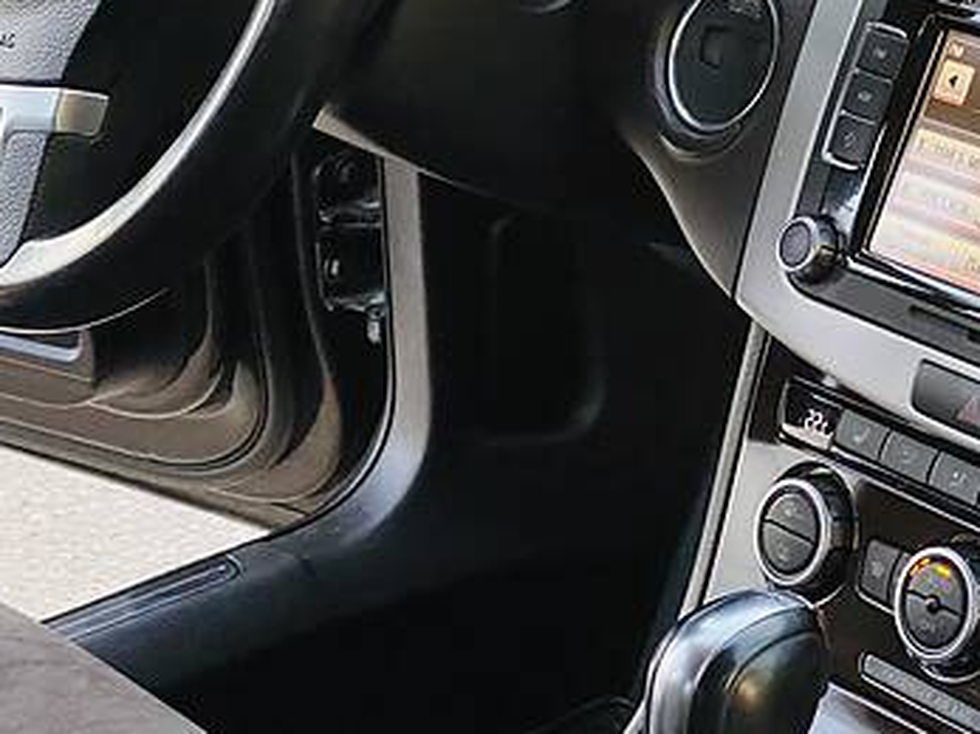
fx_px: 3396
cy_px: 141
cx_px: 723
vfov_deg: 12.3
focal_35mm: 120
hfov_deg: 16.3
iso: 160
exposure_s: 1/74
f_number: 2
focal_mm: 6
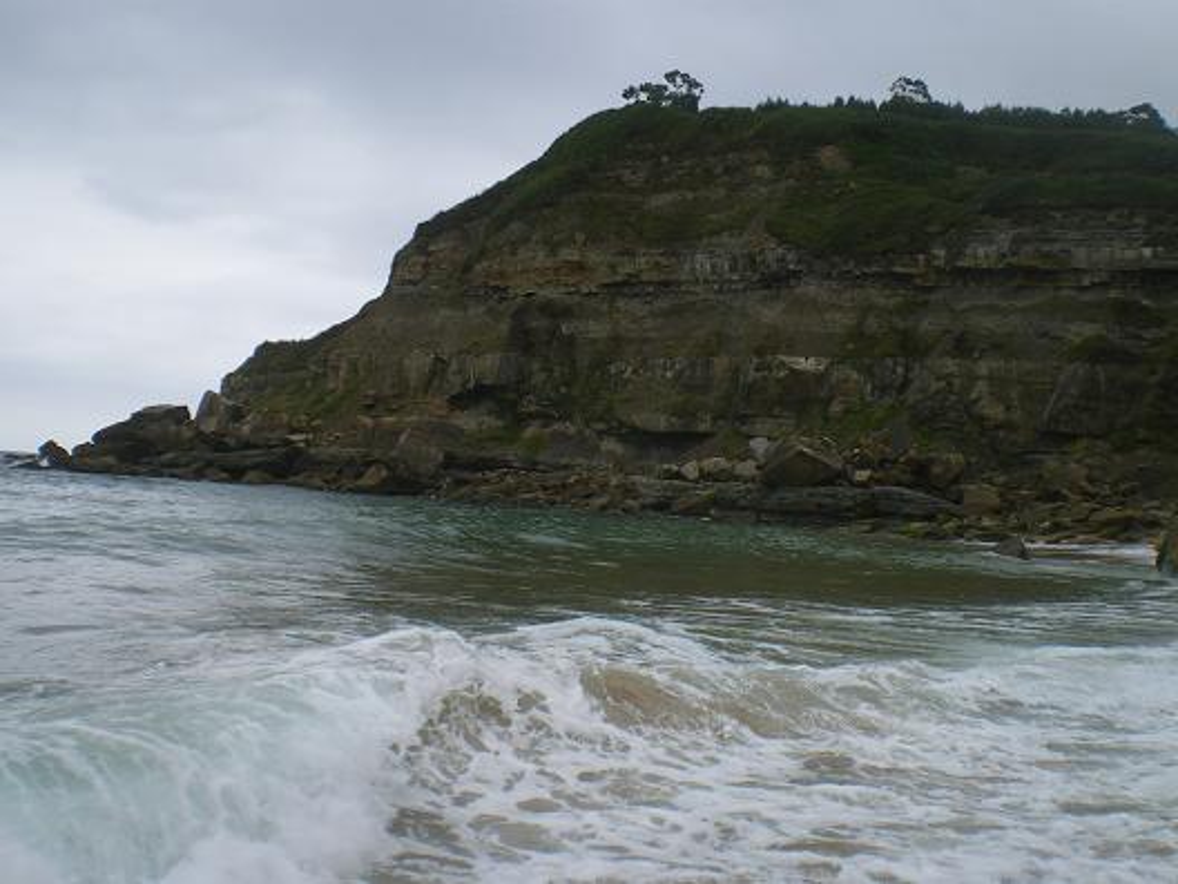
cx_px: 589
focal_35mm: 38
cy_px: 442
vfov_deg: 37.7
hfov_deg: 49.0
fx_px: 1293
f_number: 4.6
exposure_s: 1/200
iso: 64
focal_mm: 6.3
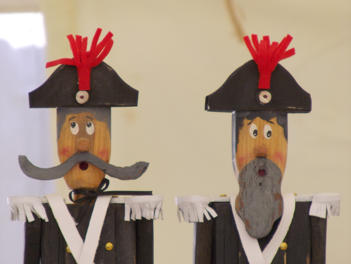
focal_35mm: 384
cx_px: 176
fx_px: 3894
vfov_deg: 3.9
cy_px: 132
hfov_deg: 5.2
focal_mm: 68.5
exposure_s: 1/800
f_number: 4.1
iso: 200
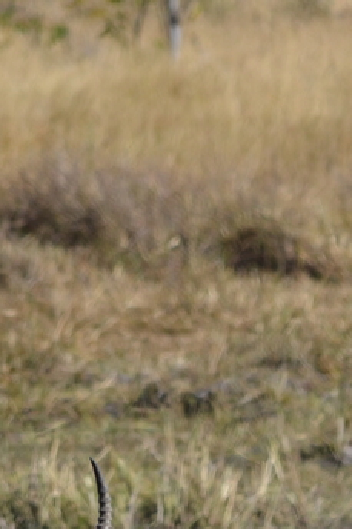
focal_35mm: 1227
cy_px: 532
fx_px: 18013
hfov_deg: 1.1
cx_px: 547
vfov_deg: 1.7
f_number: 7.1
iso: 200
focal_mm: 220
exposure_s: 1/800
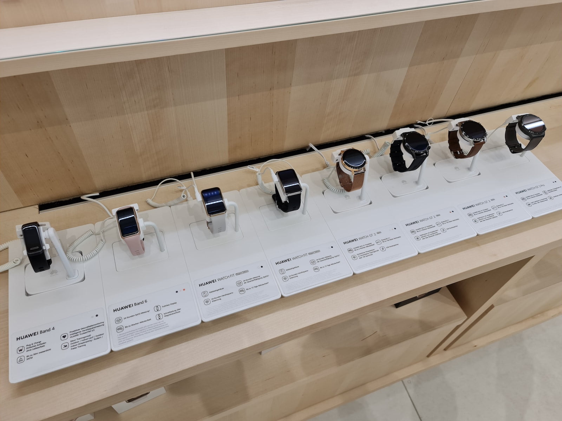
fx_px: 406
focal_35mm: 25
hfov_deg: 69.4
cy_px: 210
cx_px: 281
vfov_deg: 54.9
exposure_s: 1/100
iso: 50
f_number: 1.8
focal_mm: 7
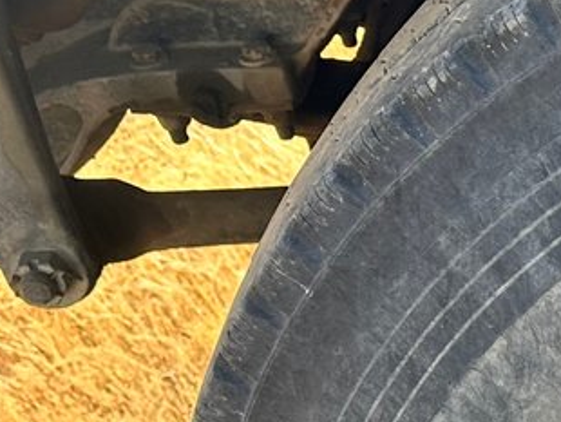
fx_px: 1898
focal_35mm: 117
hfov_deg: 14.0
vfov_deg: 12.3
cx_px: 1139
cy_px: 530
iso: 80
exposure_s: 1/404
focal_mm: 6.86
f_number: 1.78
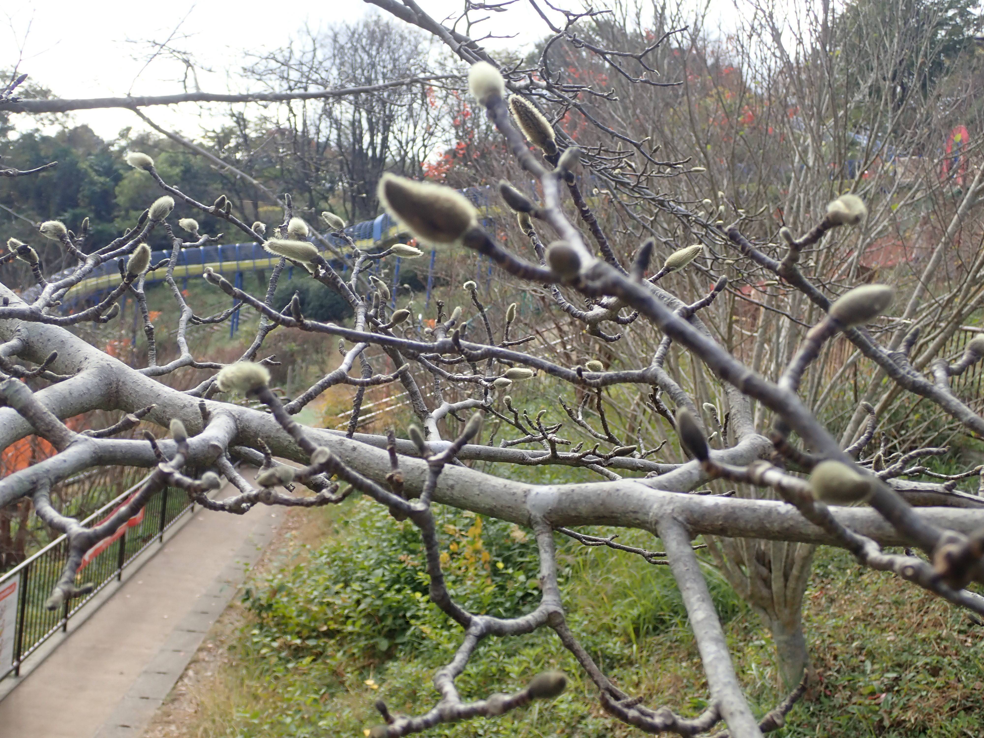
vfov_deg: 36.0
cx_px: 492
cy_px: 369
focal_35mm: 40
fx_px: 1137
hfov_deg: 46.8
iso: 100
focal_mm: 7.3
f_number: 4
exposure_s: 1/250
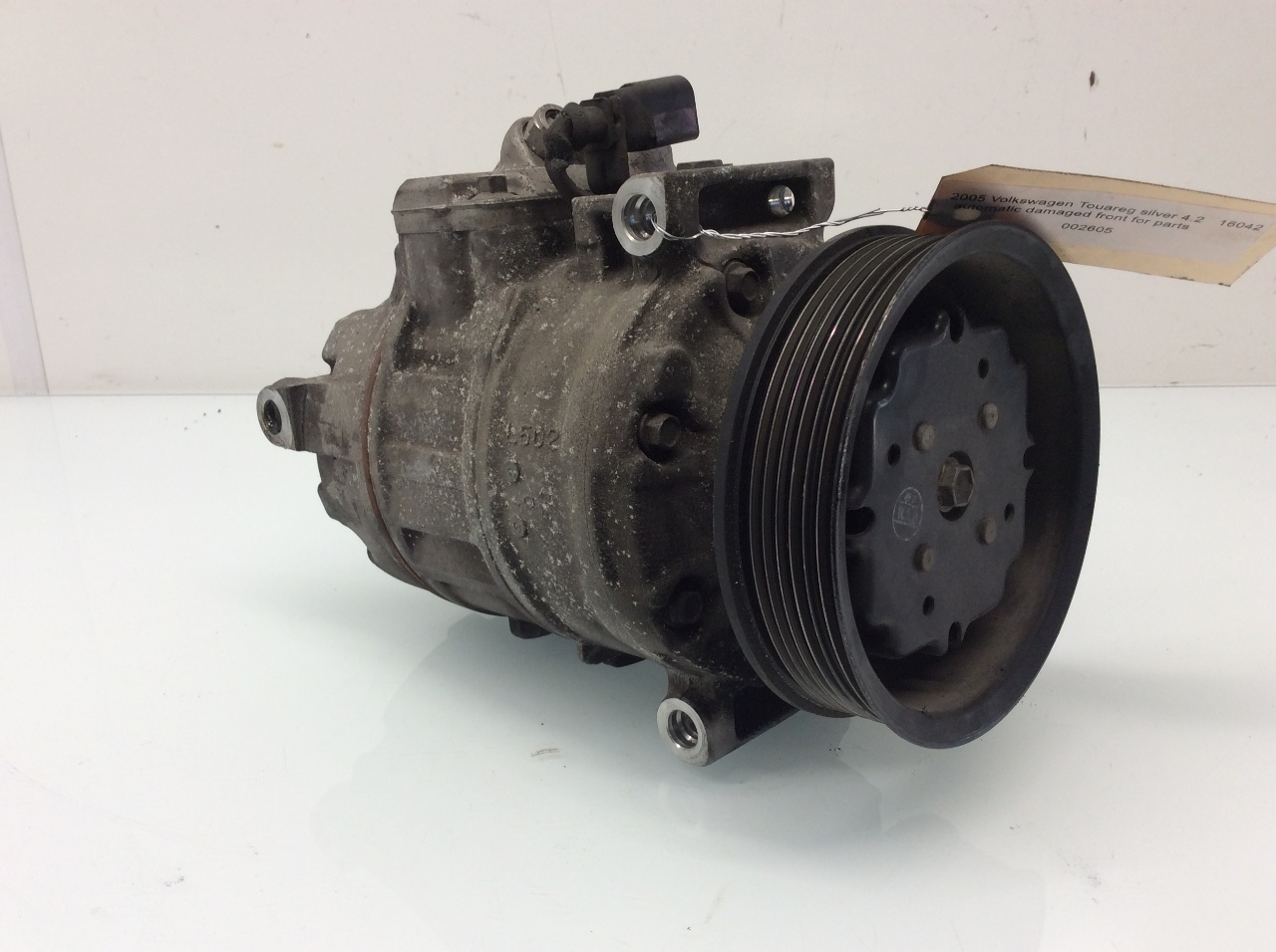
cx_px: 638
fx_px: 1178
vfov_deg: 44.1
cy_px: 476
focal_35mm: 32
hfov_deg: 56.9
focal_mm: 3.3
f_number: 2.4
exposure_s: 1/40
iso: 40
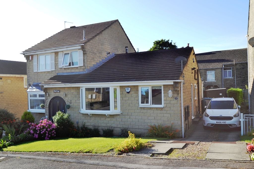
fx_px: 212
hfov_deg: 61.9
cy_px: 84
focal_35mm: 30
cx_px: 127
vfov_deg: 43.6
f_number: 6.3
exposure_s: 1/160
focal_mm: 20
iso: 100
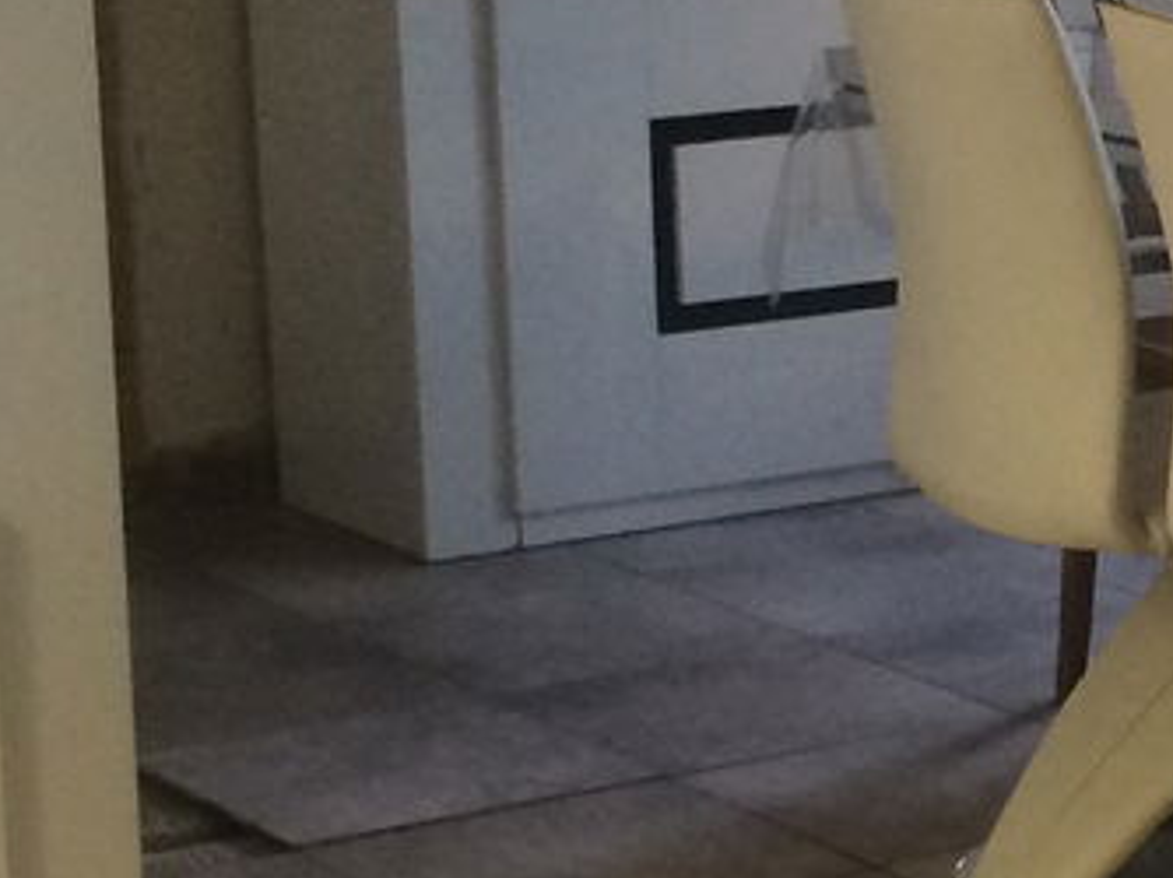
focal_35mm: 139
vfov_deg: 10.7
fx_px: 4707
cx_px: 1538
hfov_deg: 13.7
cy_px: 488
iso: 80
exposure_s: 1/33
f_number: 2.2
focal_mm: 4.15
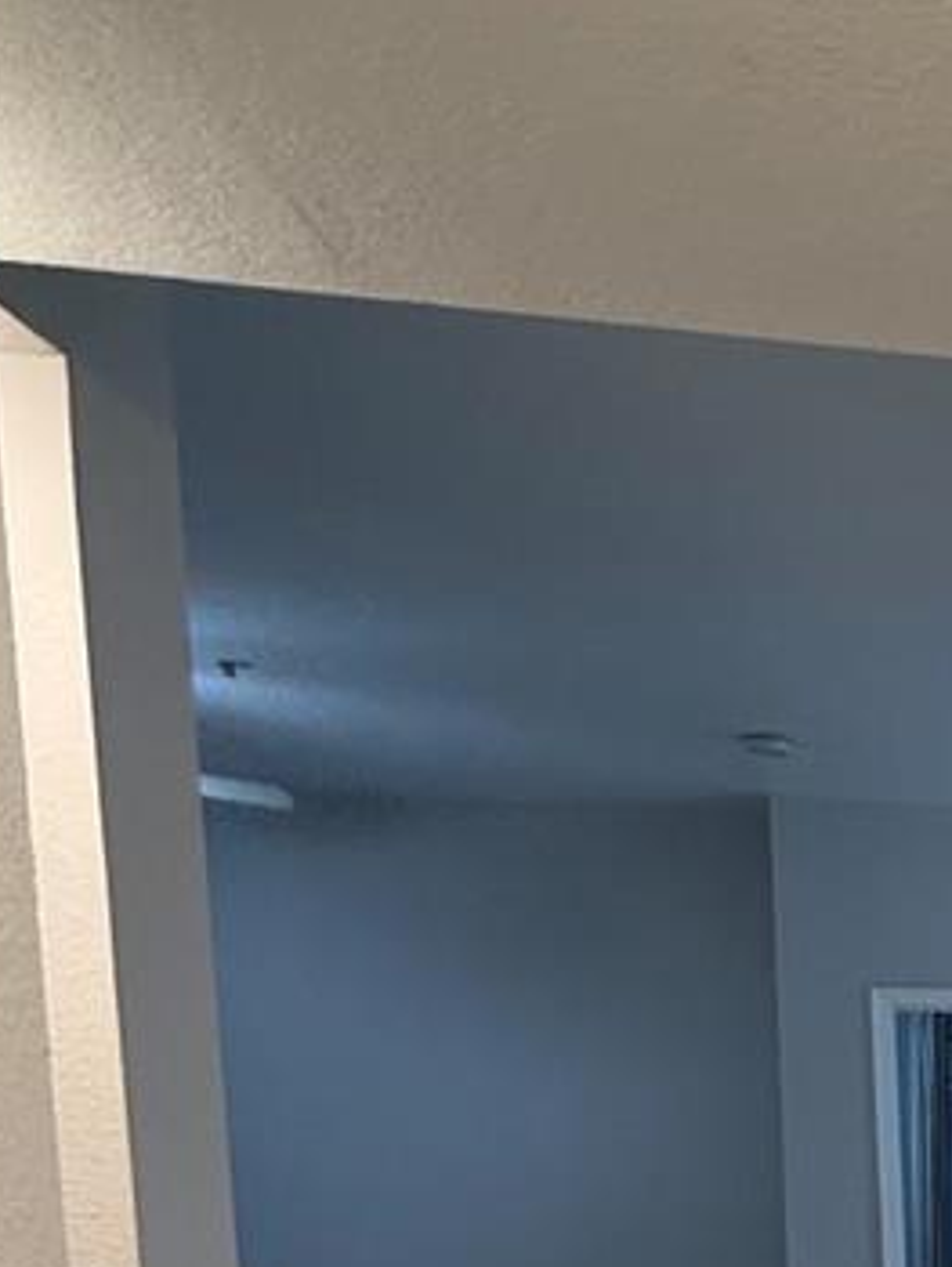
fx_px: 1758
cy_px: 1405
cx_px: 1401
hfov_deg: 24.2
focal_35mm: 48
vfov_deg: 34.1
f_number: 2.2
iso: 200
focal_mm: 2.22
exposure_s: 1/60
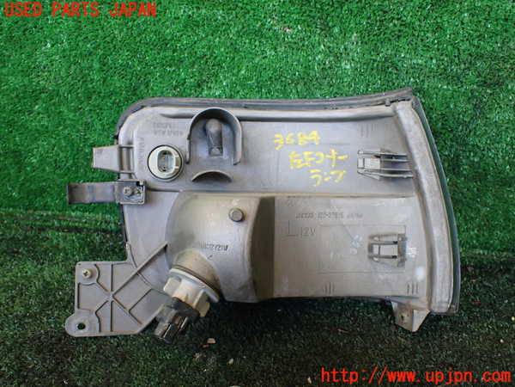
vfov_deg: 46.8
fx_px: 446
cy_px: 194
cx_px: 258
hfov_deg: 60.0
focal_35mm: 30
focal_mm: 5.4
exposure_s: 1/125
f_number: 2.3
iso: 320
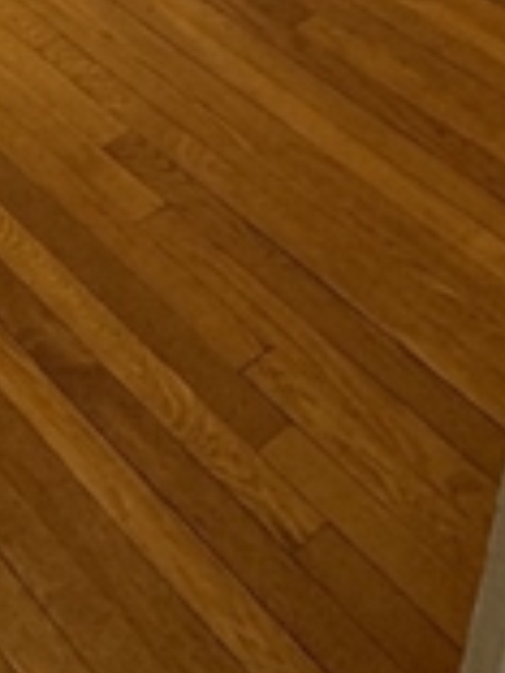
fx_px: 1342
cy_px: -440
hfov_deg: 18.8
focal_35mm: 69
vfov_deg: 21.5
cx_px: -246
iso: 160
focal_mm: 2.22
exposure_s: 1/60
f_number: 2.2
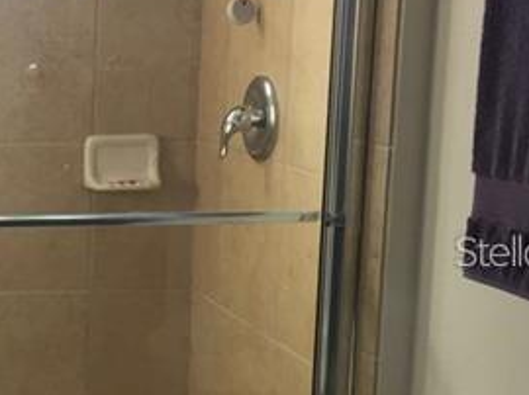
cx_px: -143
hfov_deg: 20.9
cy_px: 250
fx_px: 1313
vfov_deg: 17.1
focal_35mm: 86
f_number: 2.2
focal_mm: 4.15
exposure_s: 1/30
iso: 32
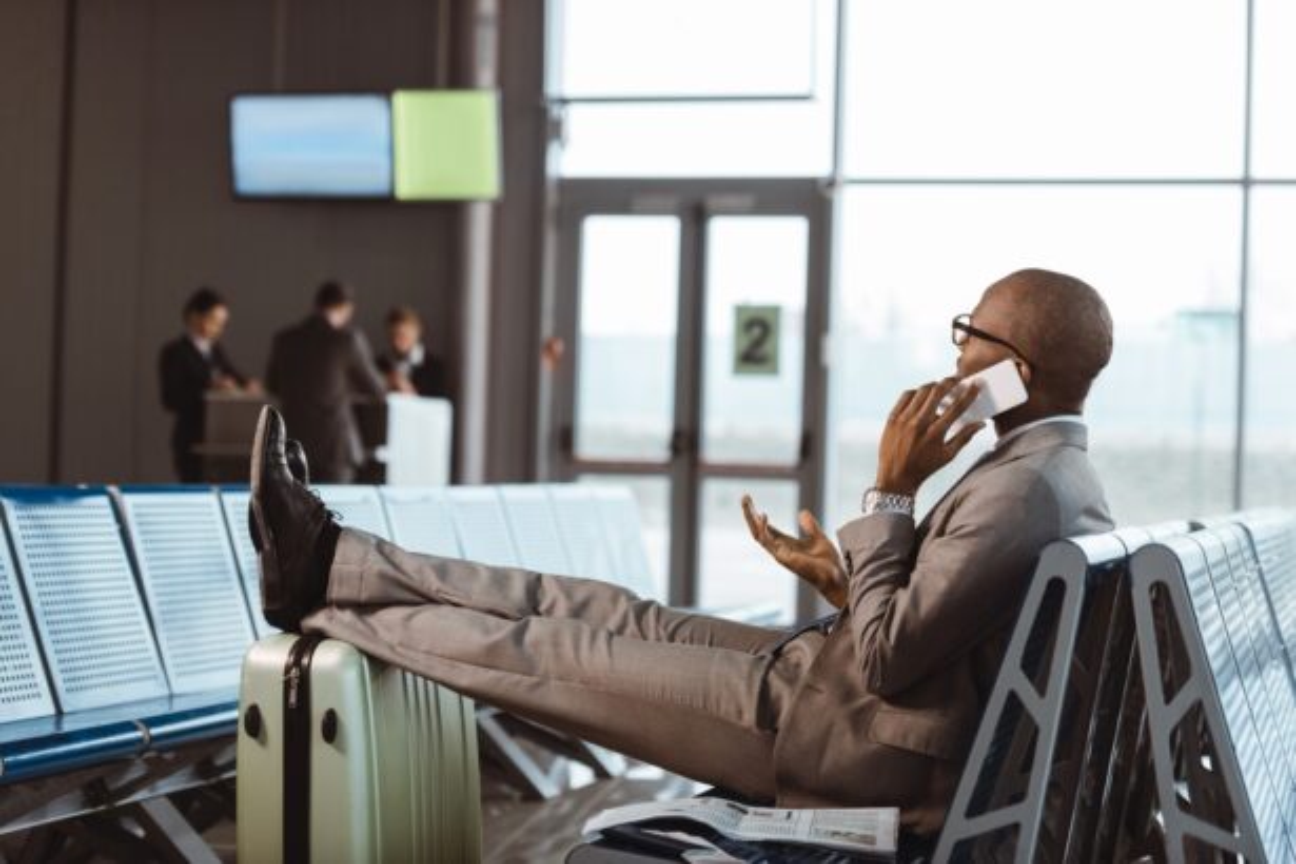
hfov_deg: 27.0
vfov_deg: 18.2
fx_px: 2700
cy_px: 432
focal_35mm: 75
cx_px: 648
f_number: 2.8
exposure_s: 1/250
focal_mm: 75
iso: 640
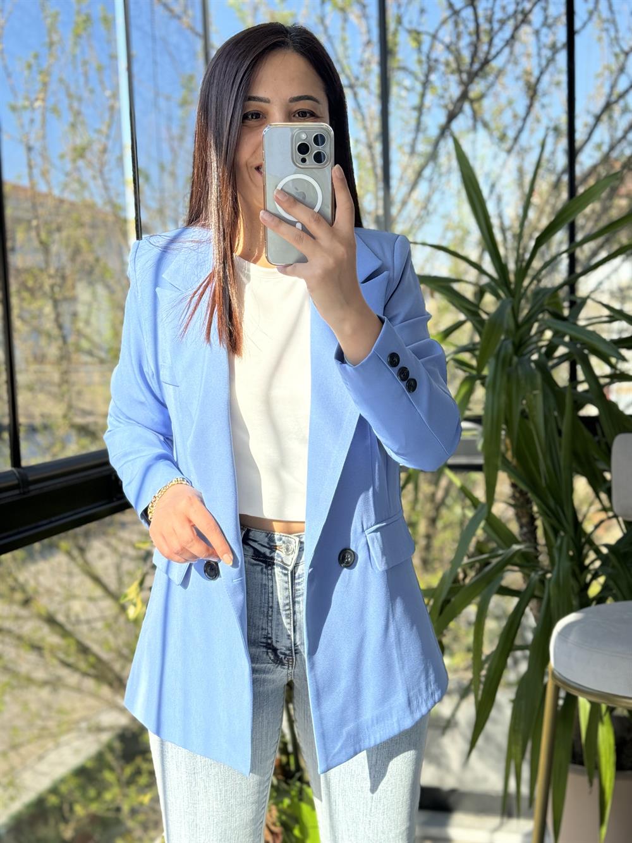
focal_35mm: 48
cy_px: 422
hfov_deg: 30.3
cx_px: 316
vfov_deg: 39.7
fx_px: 1168
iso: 64
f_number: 1.78
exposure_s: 1/436
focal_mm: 6.86
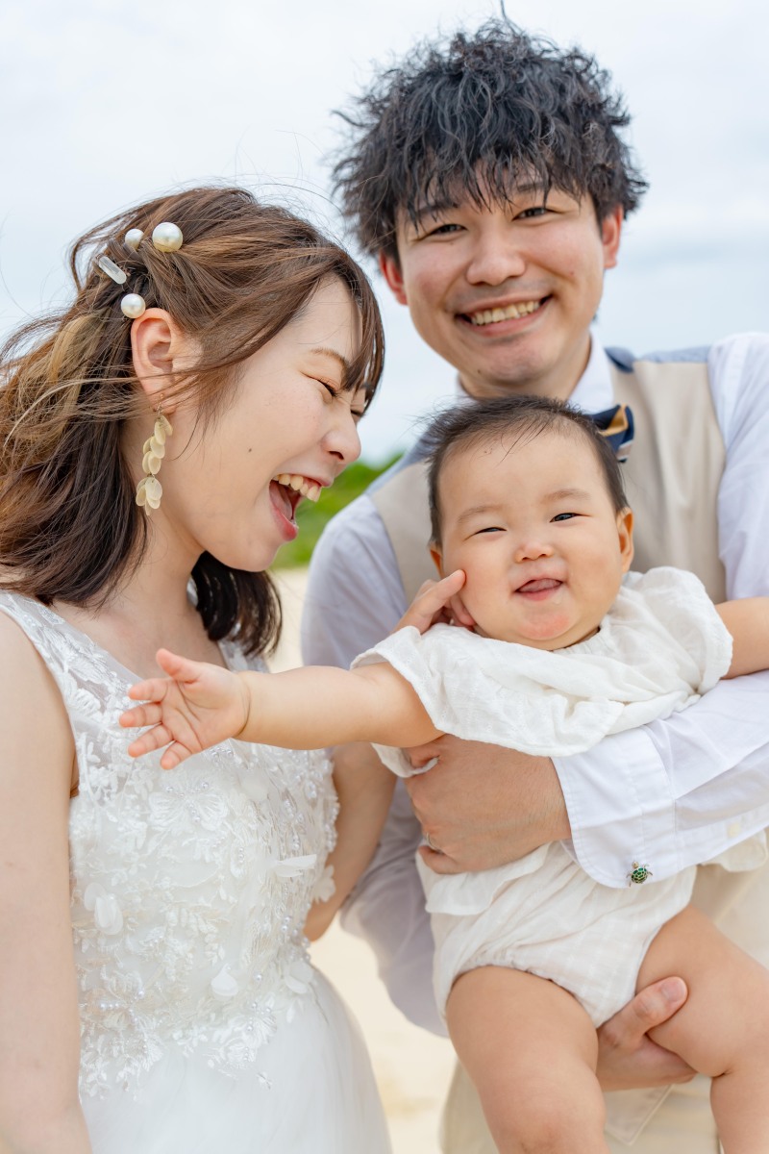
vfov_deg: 49.6
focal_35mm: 39
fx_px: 1250
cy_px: 577
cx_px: 384
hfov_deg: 34.2
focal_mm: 39
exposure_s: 1/2000
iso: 200
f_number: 2.8
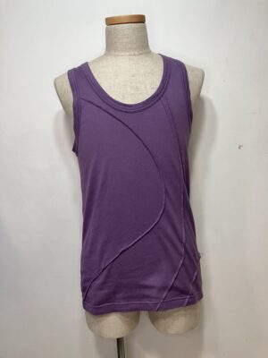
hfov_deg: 49.7
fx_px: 289
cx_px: 134
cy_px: 179
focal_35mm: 28
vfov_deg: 63.4
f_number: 1.8
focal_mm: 3.99
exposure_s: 1/50
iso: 64
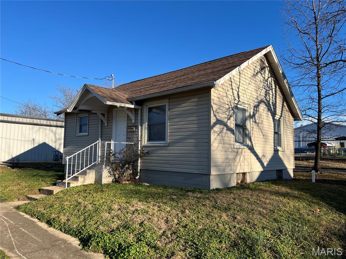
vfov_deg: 53.1
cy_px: 130
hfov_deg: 67.3
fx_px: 260
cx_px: 173
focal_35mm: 26
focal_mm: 5.7
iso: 50
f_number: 1.5
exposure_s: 1/2915
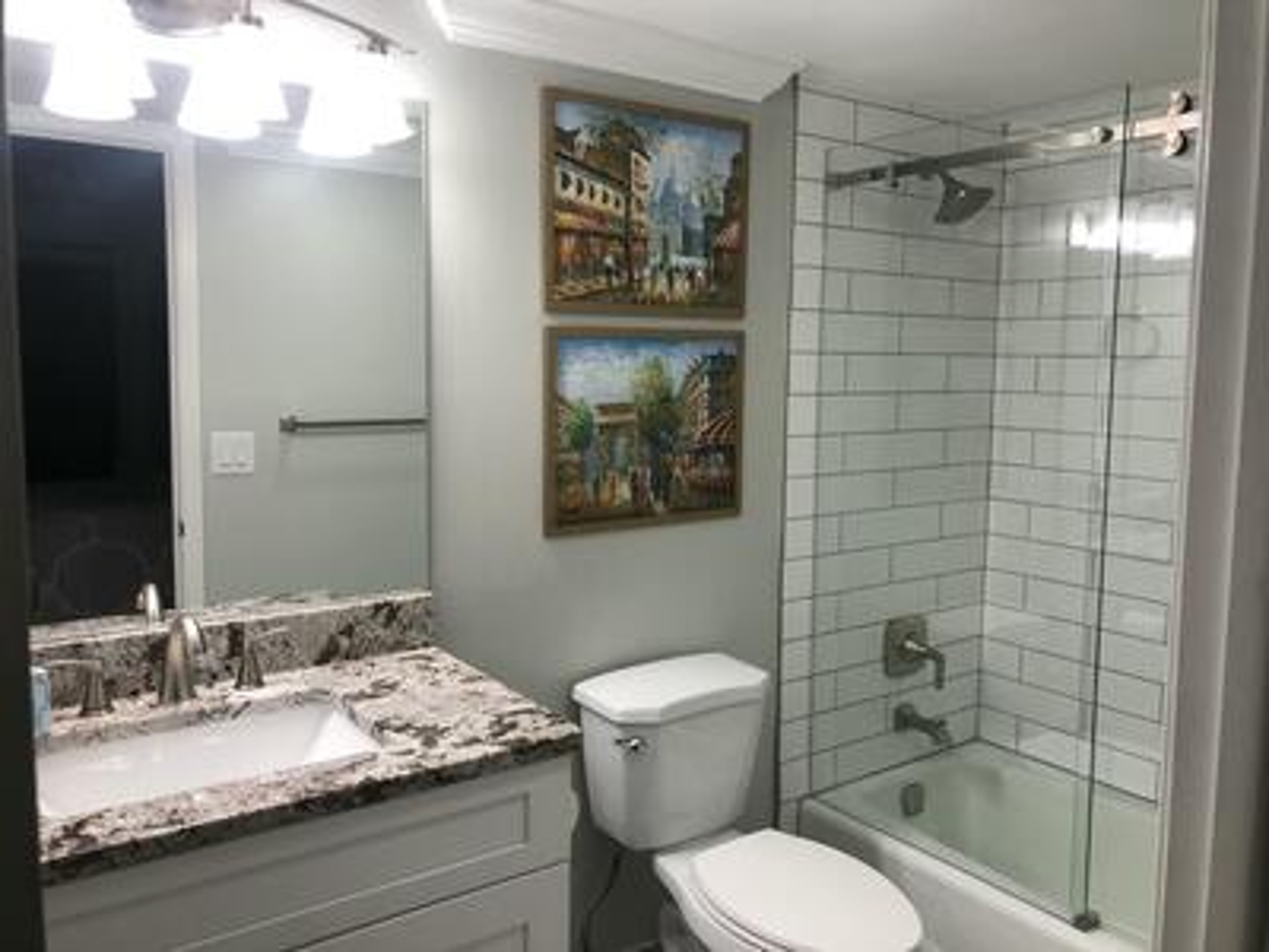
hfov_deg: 63.4
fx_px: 1026
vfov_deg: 49.7
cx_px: 634
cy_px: 476
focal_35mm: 28
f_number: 1.8
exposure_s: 1/30
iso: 25
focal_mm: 4
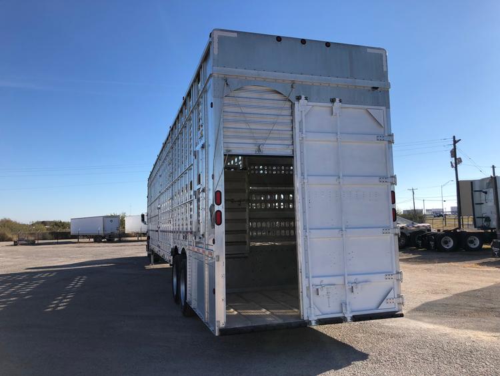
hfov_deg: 63.4
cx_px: 250
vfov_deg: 49.8
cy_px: 188
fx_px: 405
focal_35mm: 28
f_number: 1.8
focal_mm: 3.99
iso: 20
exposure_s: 1/2183
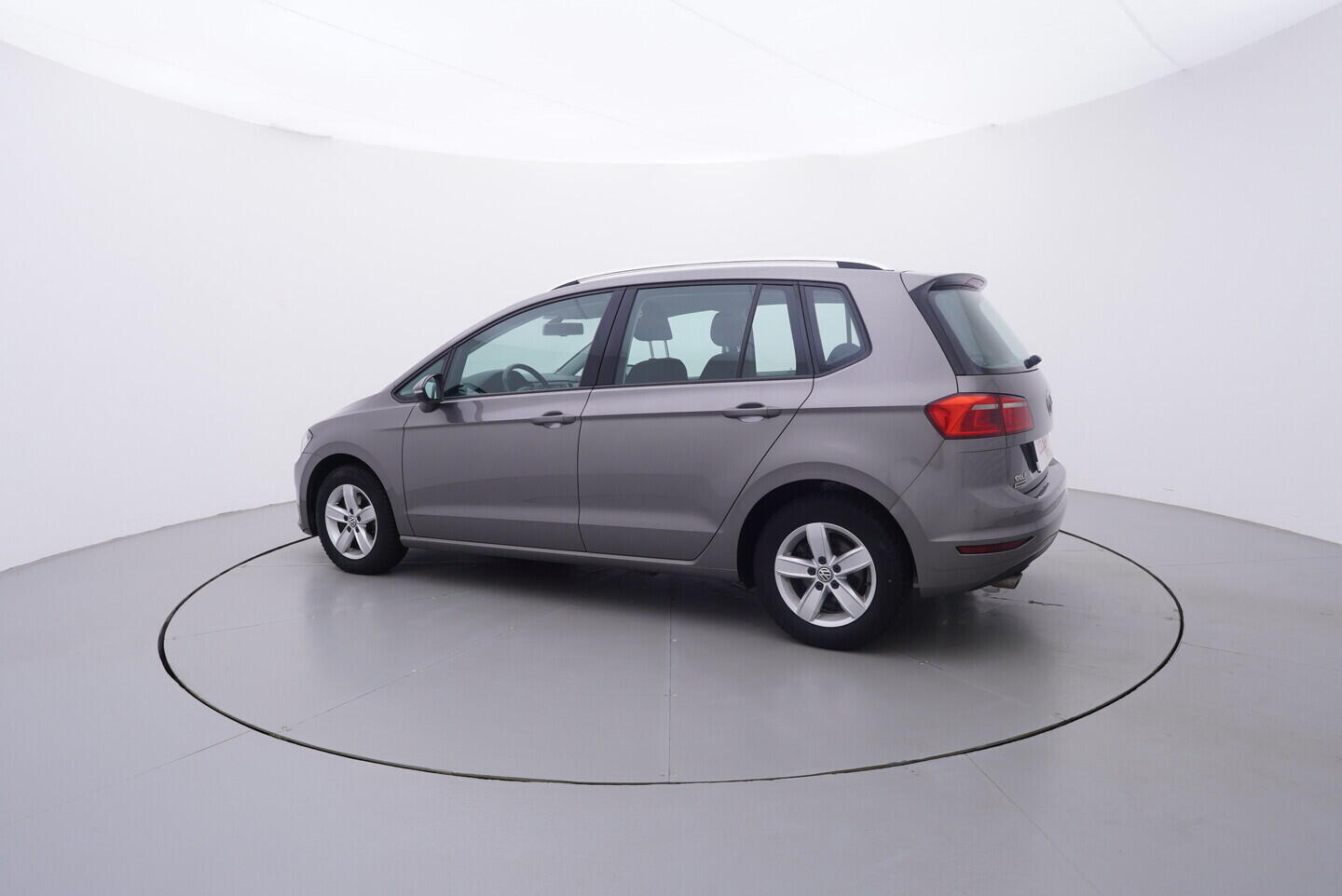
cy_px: 448
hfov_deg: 77.3
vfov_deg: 56.2
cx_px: 671
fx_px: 839
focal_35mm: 22
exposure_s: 1/80
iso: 200
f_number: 5
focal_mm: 15
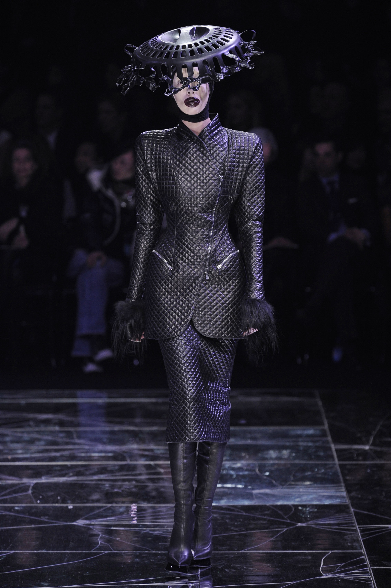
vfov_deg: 10.6
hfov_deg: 7.0
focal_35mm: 195
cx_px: 196
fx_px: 3181
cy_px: 294
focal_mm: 195
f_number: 4
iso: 1600
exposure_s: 1/320
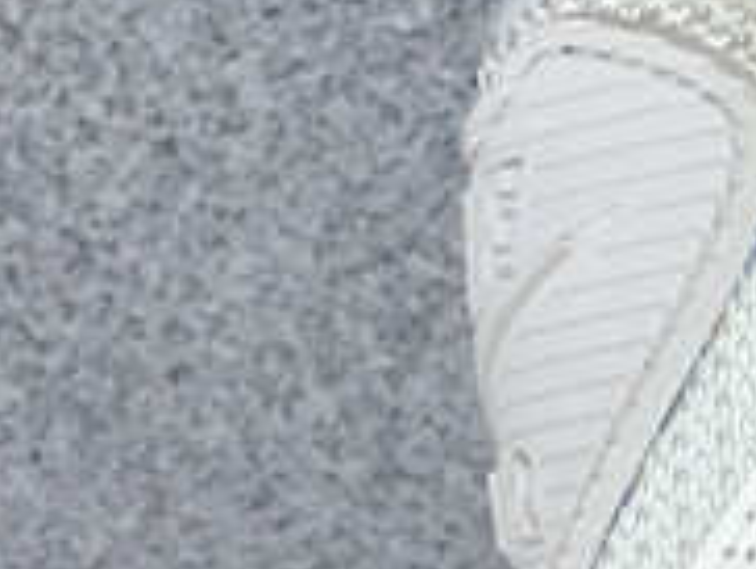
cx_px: 1483
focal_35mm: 153
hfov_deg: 11.6
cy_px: 380
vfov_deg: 9.7
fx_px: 3346
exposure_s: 1/679
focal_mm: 3.3
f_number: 2.4
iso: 25
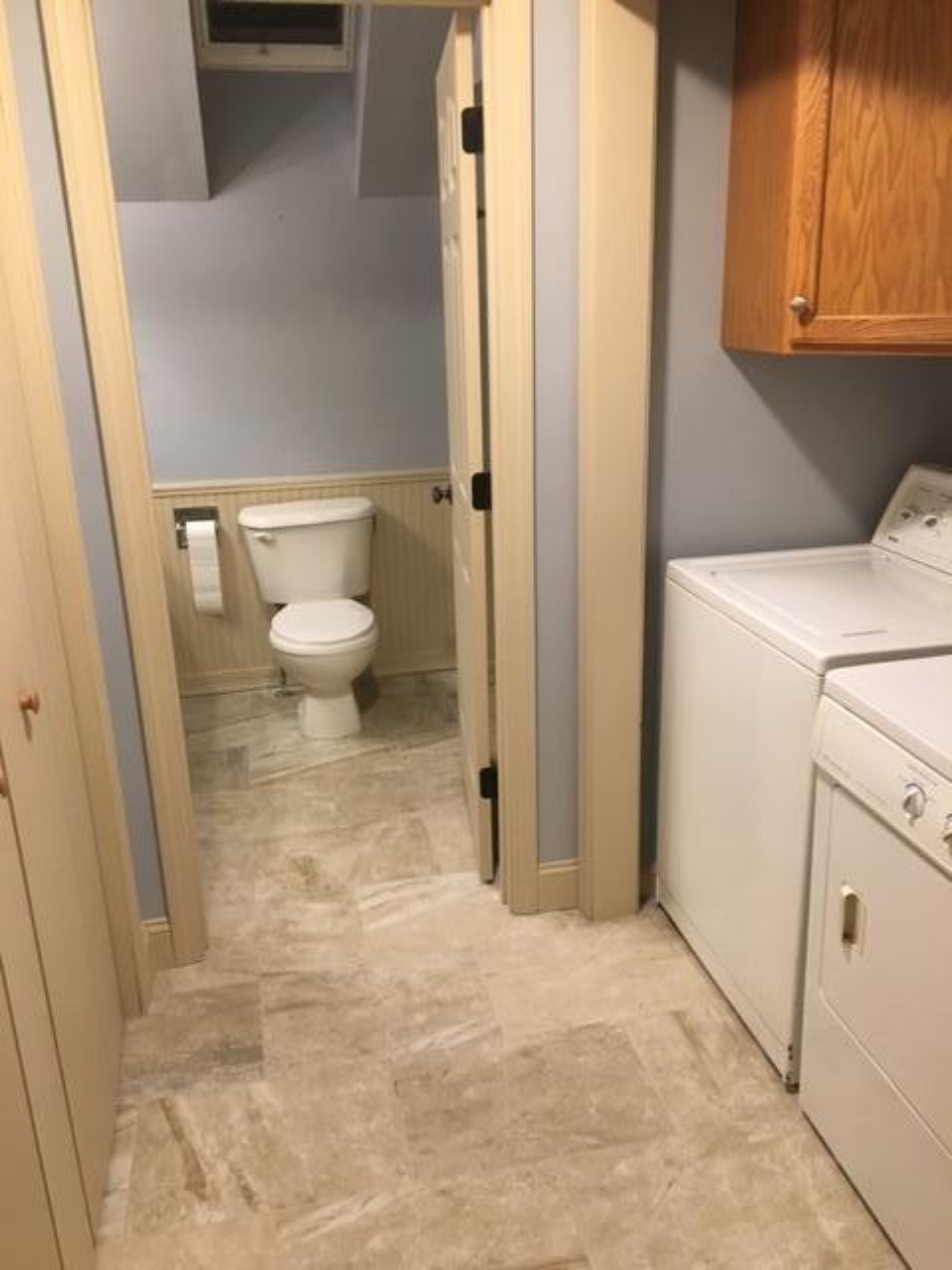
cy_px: 635
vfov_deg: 61.7
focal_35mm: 29
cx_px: 476
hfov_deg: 48.2
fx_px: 1063
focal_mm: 4.15
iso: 125
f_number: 2.2
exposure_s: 1/30
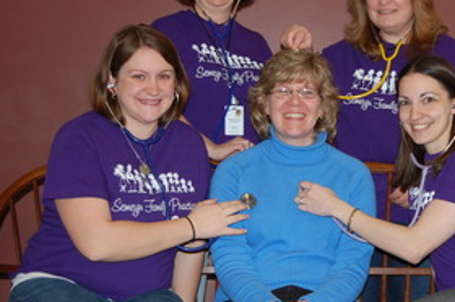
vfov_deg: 16.6
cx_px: 328
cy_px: 153
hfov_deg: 24.6
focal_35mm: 82
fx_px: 1035
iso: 400
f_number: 4.5
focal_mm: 34
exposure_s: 1/60
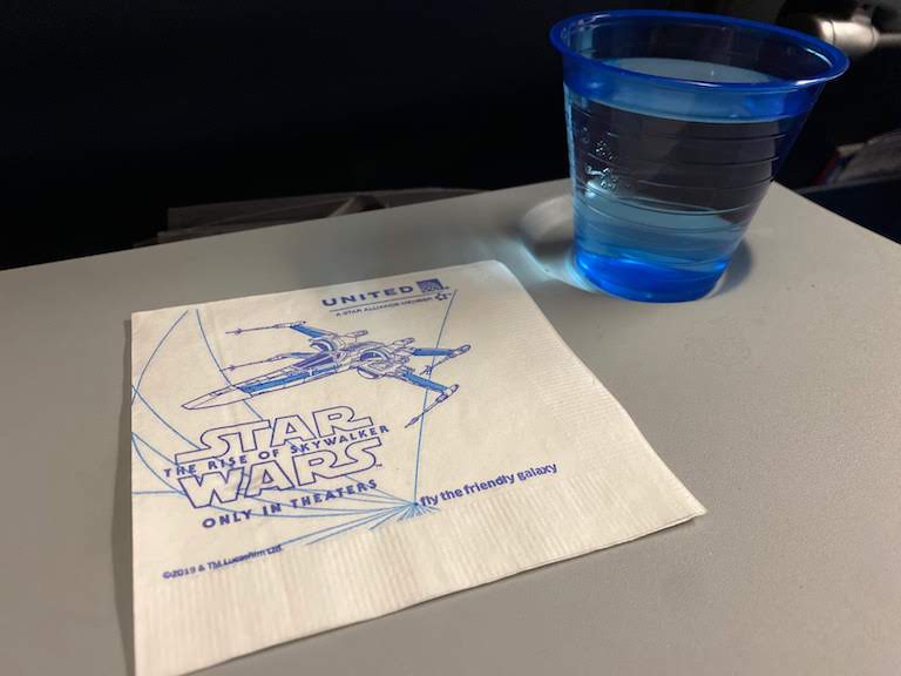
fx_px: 677
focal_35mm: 26
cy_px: 338
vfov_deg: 53.1
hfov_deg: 67.3
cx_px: 450
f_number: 1.8
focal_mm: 4.25
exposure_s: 1/30
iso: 640
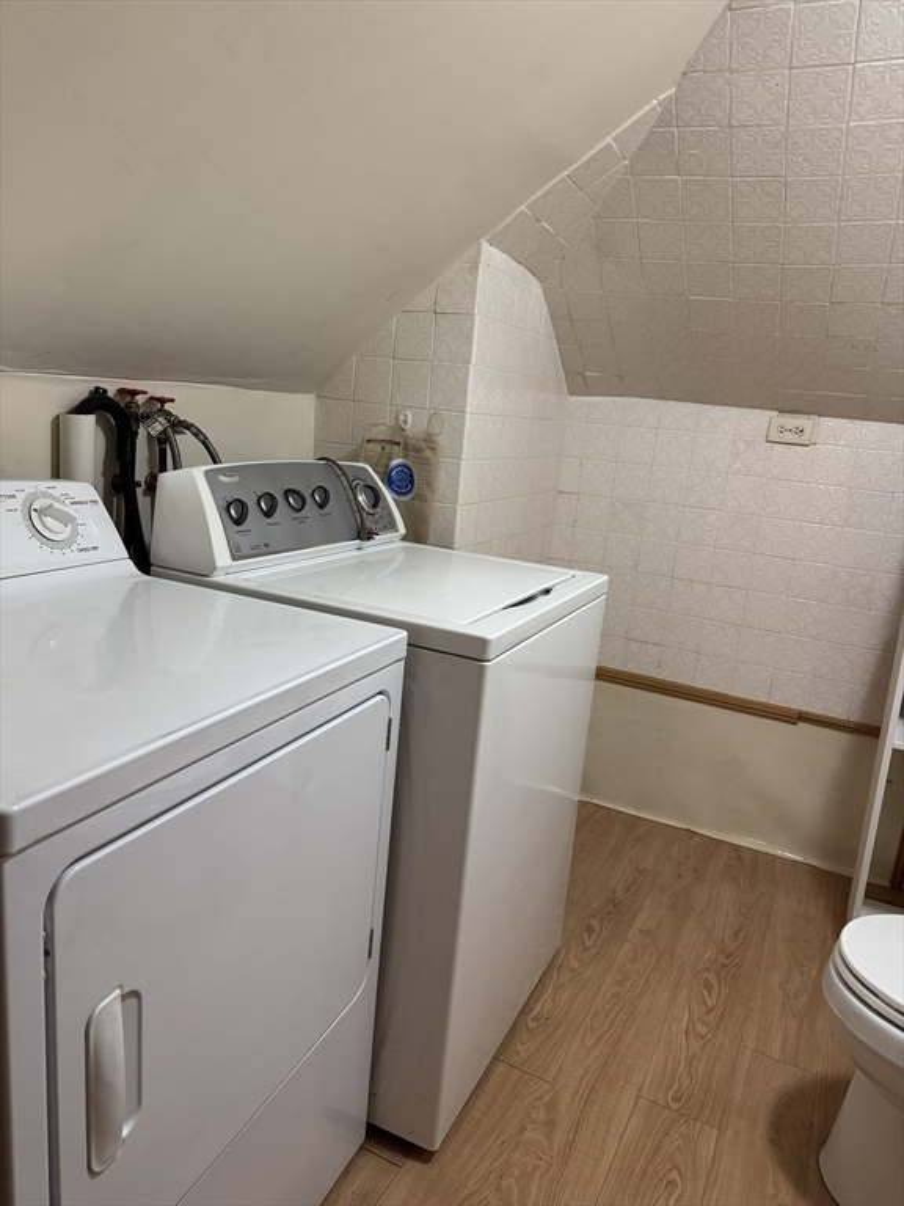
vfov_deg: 71.6
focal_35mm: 24
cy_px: 603
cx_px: 452
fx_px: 836
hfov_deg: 56.8
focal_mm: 6.76
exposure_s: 1/60
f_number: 1.78
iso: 400
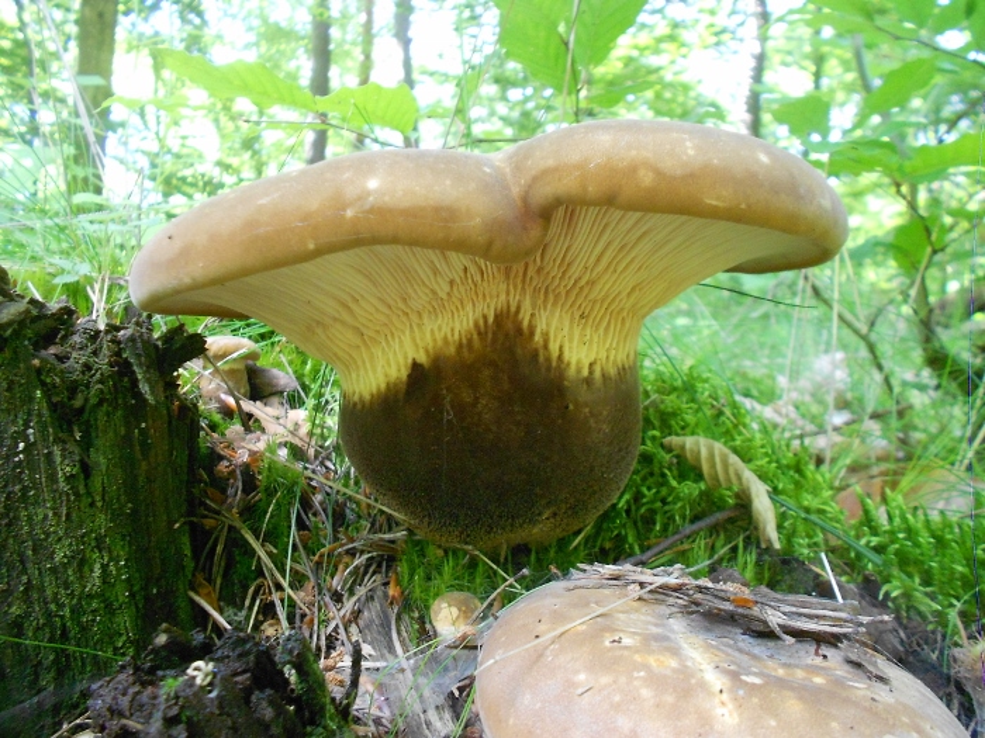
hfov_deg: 67.3
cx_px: 492
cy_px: 369
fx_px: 740
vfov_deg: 53.1
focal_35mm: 26
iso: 400
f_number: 3.2
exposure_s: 1/30
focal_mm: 4.6
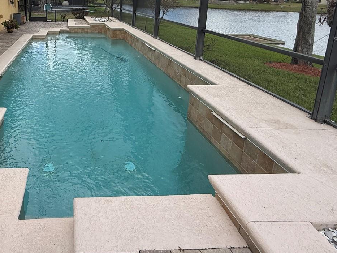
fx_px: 234
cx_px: 79
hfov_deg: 66.5
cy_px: 39
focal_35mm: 24
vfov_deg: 52.0
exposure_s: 1/672
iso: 64
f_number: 2.2
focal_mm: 2.22
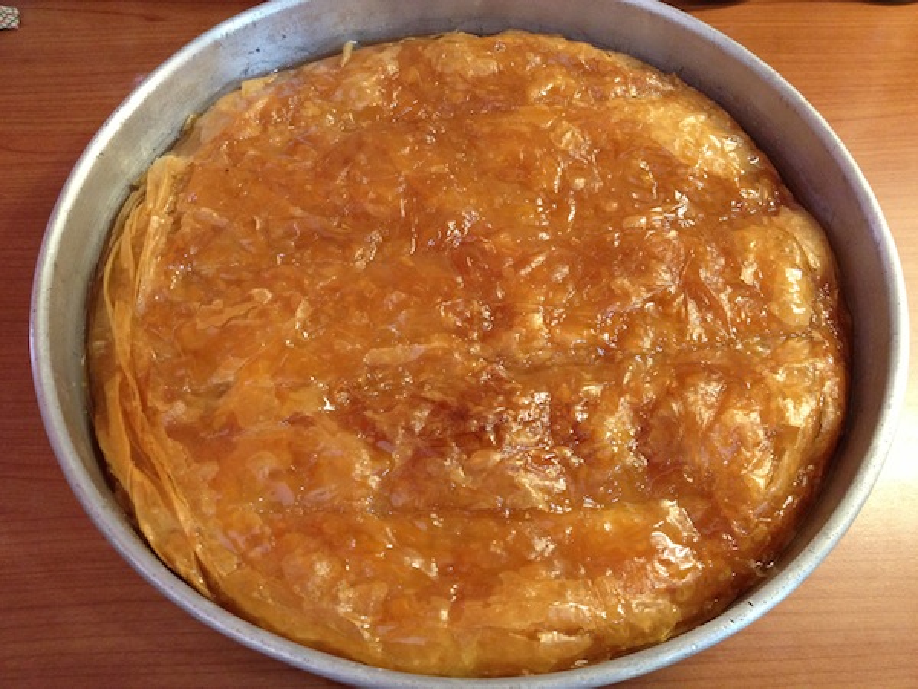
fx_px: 928
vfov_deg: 40.7
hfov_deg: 52.6
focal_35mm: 35
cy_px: 344
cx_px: 459
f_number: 2.4
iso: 250
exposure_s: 1/20
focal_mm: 4.28
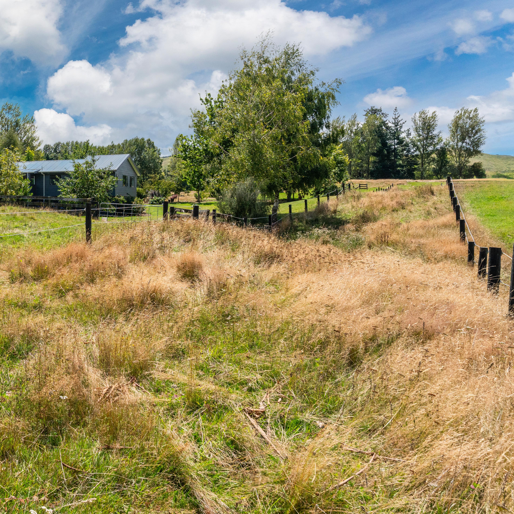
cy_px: 196
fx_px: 550
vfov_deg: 49.7
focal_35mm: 33
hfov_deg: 42.9
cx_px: -3
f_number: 9
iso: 640
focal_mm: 18.4
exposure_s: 1/1600
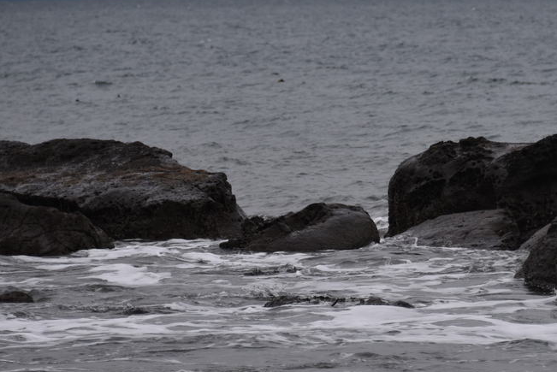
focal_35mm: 393
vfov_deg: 3.5
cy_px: 260
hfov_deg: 5.2
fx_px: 6084
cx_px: 369
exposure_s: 1/400
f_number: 5.6
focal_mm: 200
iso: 110
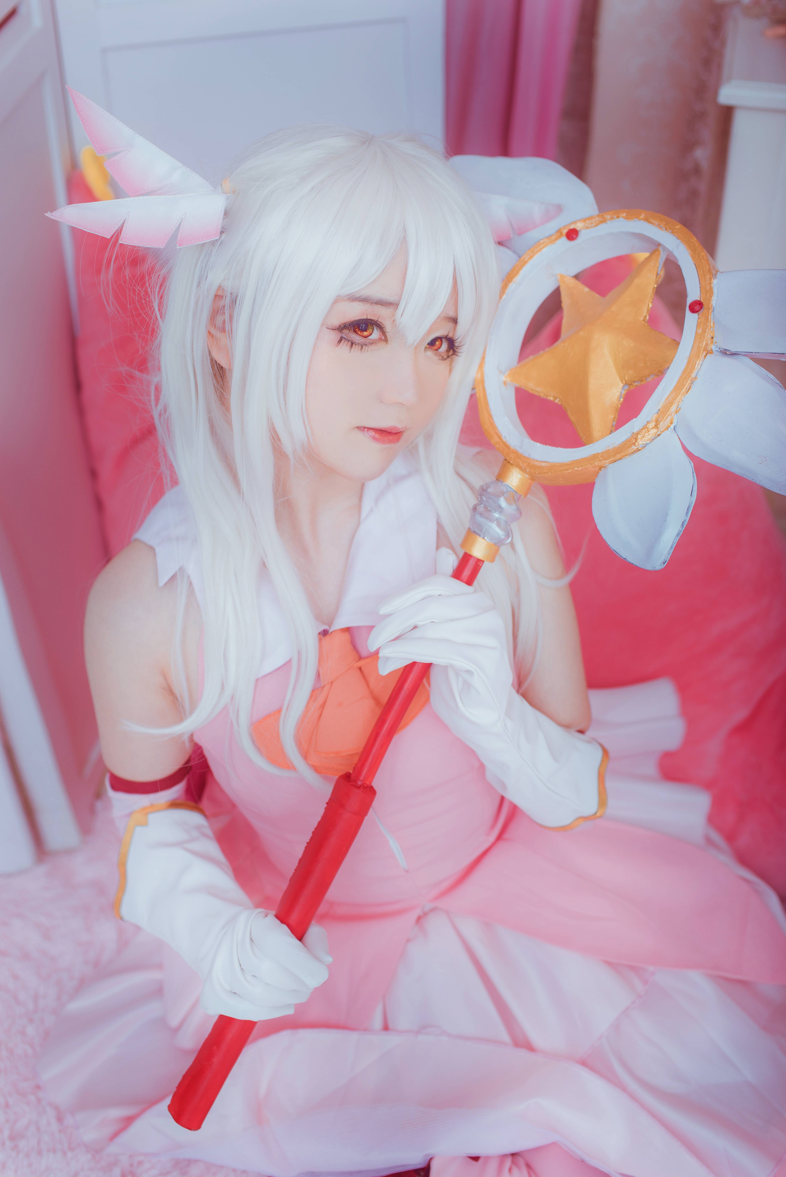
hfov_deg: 29.9
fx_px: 1472
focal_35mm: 45
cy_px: 588
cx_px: 393
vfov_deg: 43.6
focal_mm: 45
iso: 100
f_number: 4
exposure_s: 1/125
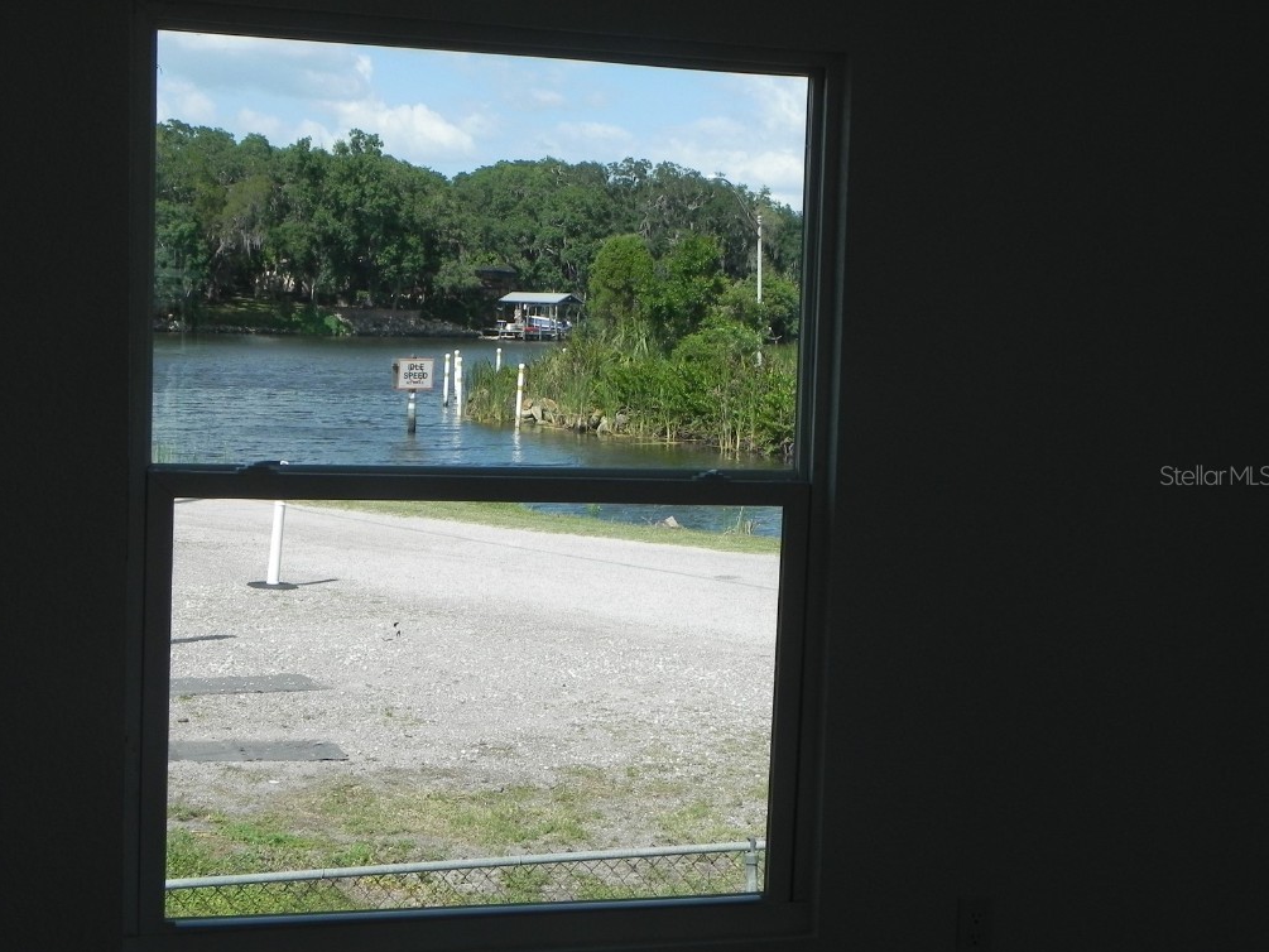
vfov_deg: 27.5
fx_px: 1943
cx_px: 633
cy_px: 475
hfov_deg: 36.2
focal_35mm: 53
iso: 160
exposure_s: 1/354
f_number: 6.3
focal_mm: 9.2
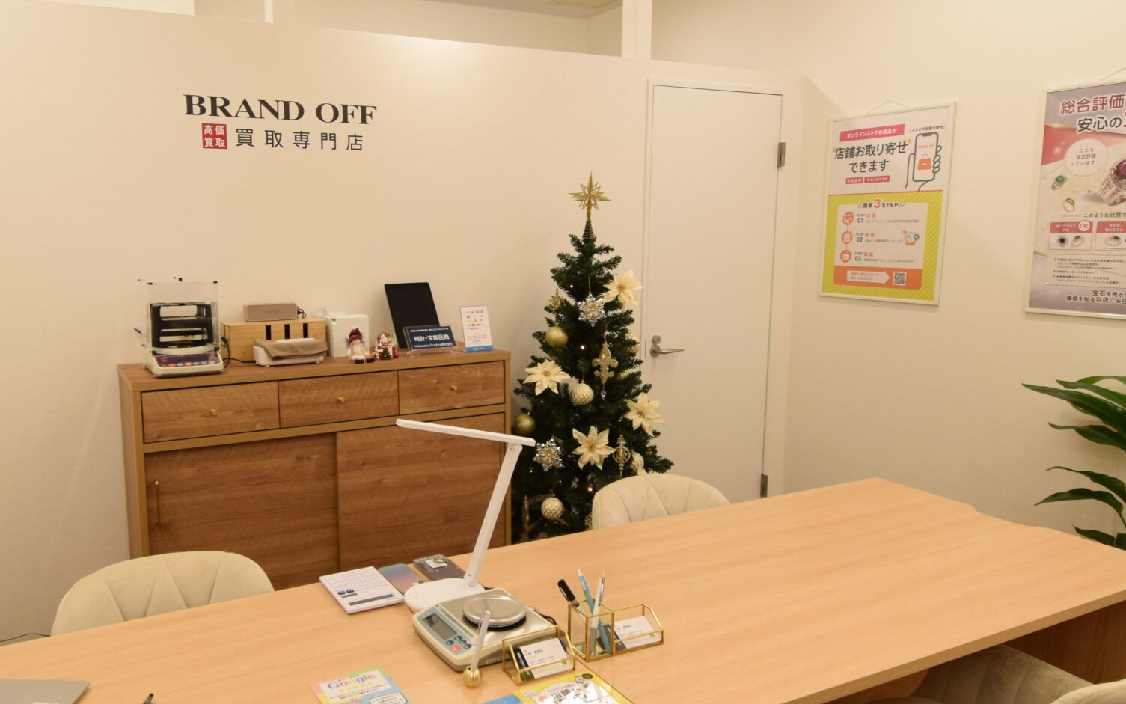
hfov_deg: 69.4
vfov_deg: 47.6
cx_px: 426
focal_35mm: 26
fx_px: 798
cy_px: 368
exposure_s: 1/100
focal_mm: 10
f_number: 8
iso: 800
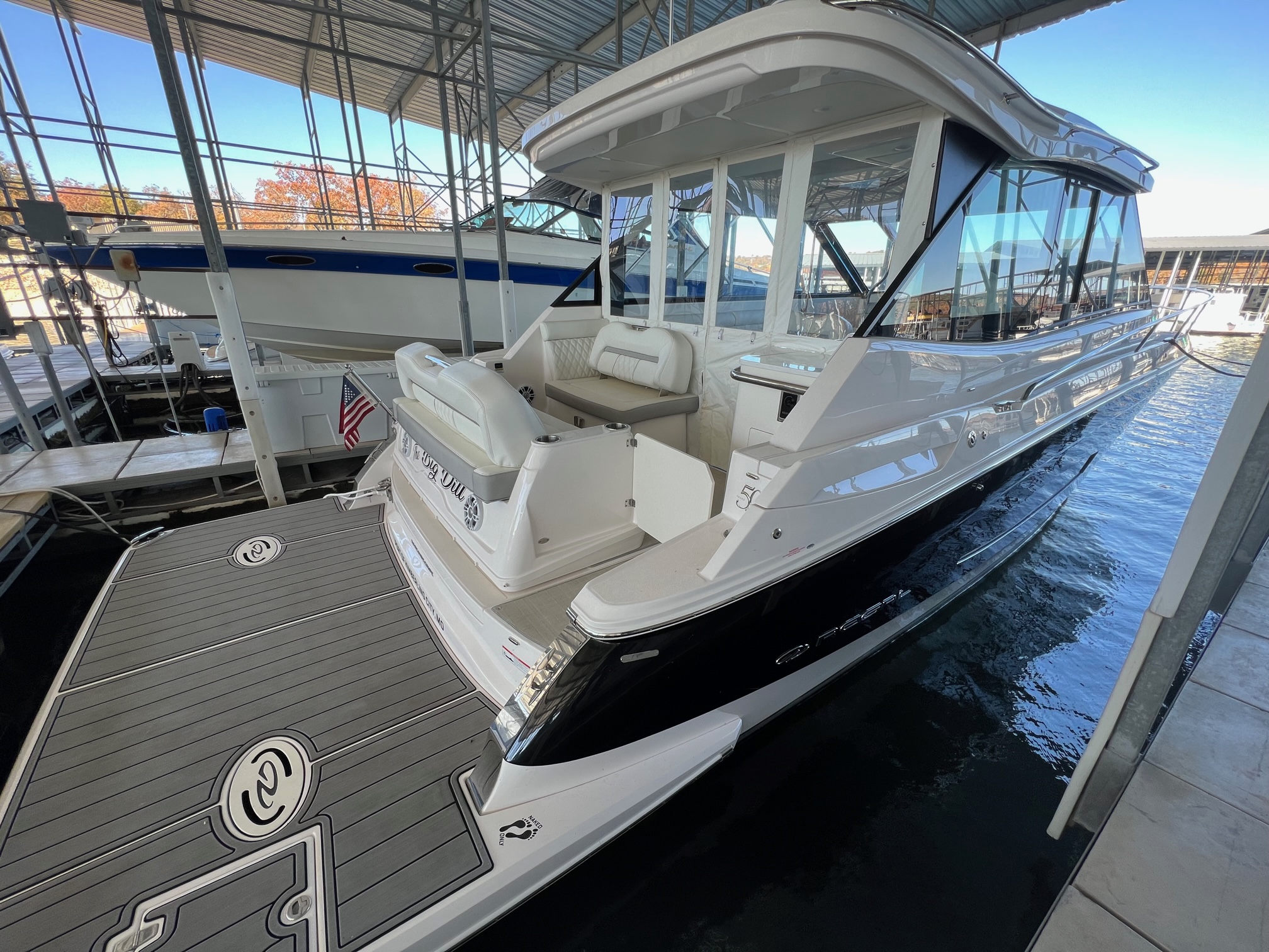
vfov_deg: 89.9
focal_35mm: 13
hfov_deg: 106.2
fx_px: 477
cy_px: 476
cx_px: 634
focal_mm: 1.57
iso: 32
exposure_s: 1/124
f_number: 1.8
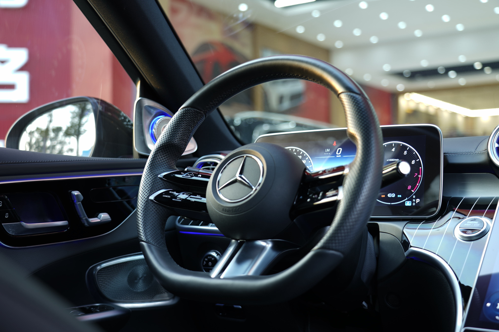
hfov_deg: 40.3
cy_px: 166
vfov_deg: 27.5
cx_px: 250
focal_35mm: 49
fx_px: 679
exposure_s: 1/4
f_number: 4
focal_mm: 49
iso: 64
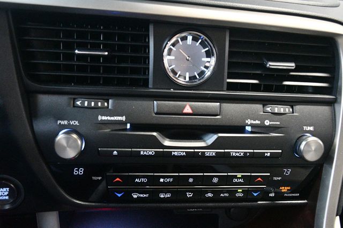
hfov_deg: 55.8
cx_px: 172
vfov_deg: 38.8
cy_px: 114
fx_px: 324
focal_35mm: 34
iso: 10000
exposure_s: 1/60
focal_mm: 23
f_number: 3.8
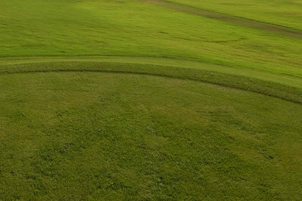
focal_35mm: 39
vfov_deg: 29.8
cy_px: -35
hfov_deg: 47.3
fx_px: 327
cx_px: 68
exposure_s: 1/400
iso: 100
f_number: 10
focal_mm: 14
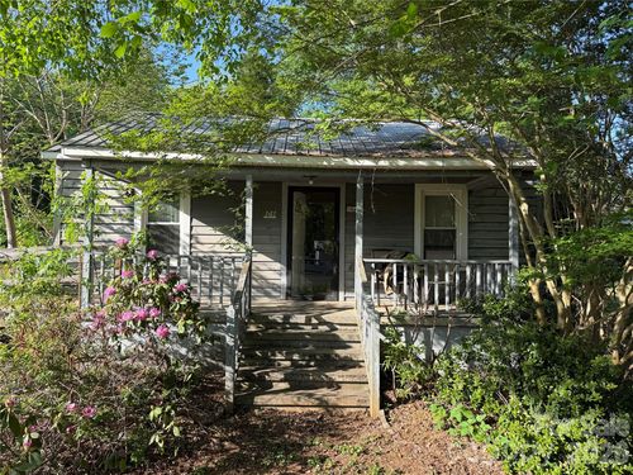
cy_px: 238
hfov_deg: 71.6
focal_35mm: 24
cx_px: 316
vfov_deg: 56.8
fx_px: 439
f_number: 1.78
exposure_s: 1/1075
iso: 80
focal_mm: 6.76
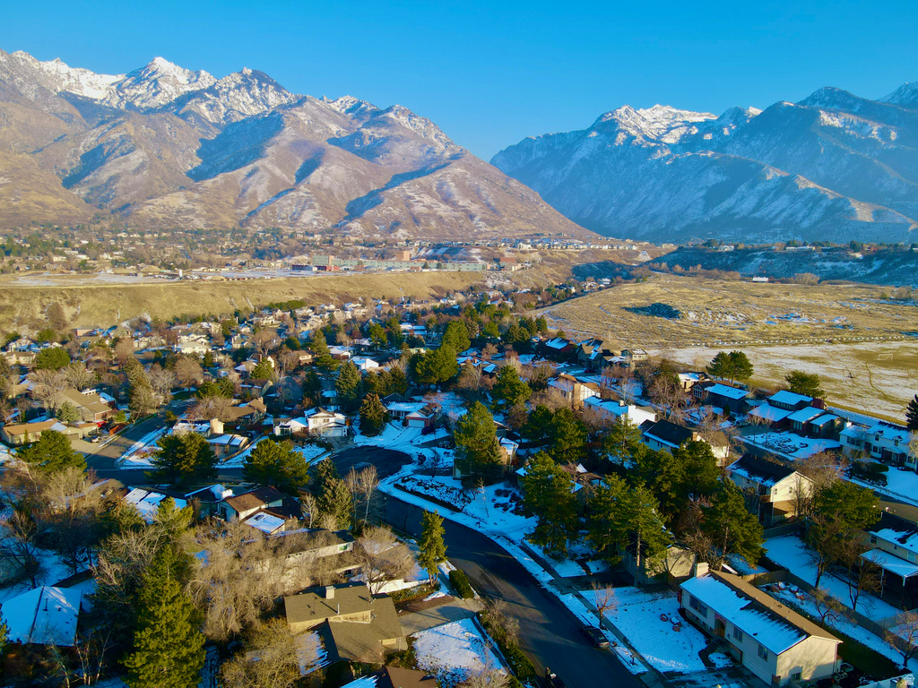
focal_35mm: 24
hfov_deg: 71.6
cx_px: 459
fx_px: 636
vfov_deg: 56.8
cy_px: 344
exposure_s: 1/250
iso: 100
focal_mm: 4.5
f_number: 2.8
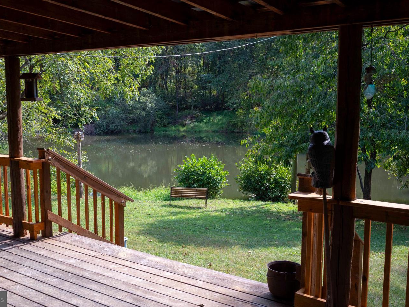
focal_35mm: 38
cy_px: 154
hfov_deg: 48.9
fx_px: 449
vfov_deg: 37.7
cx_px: 188
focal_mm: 35
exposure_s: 1/320
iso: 1000
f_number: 10
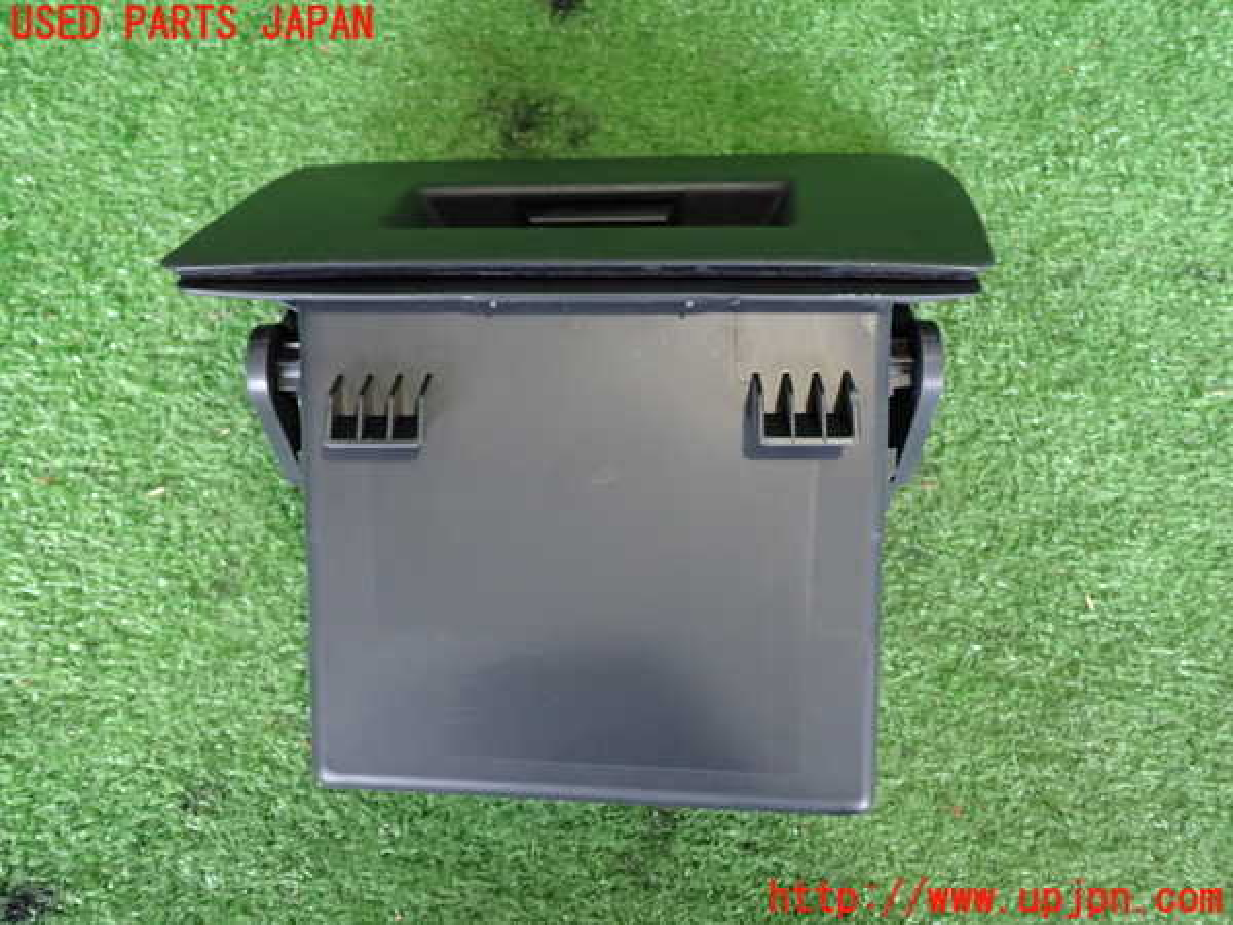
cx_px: 616
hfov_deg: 56.8
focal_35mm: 32
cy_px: 462
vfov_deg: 44.2
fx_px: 1140
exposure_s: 1/30
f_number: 2.4
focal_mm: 5.79
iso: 800
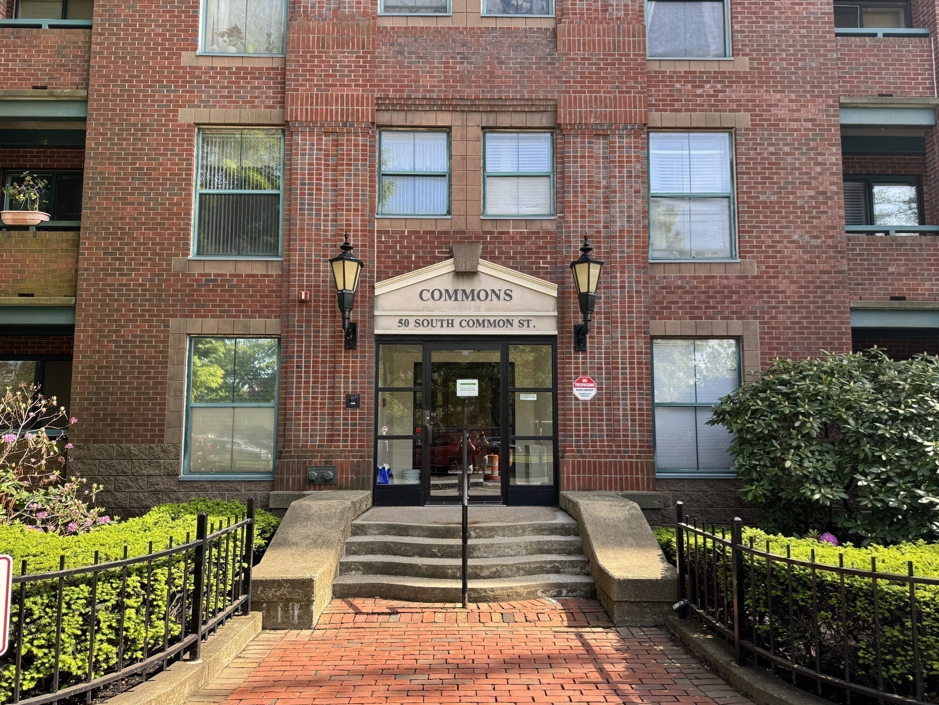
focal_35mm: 25
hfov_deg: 69.4
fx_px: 678
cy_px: 365
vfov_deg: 54.9
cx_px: 470
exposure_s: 1/671
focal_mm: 6.76
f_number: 1.78
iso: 80
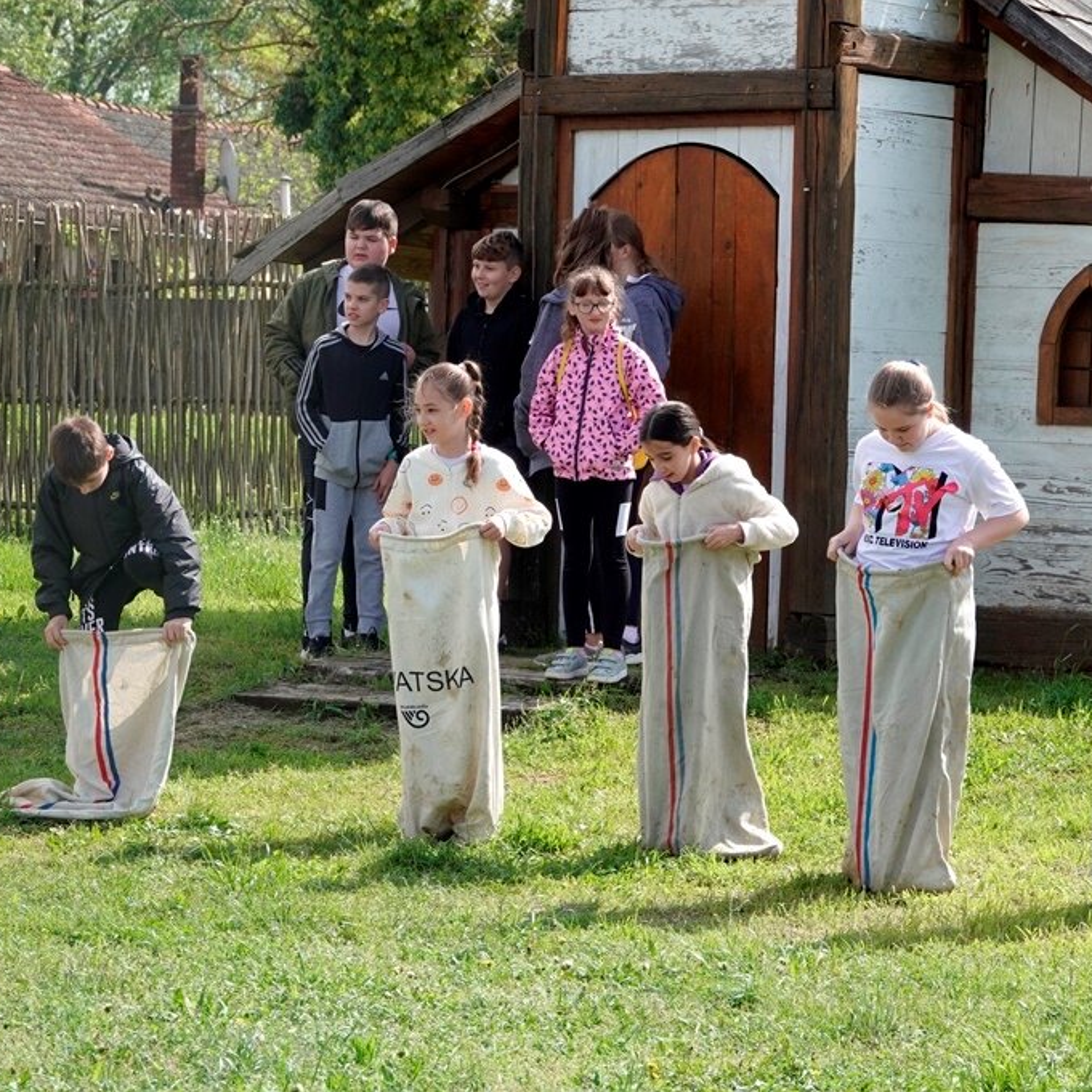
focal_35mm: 133
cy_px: 546
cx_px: 722
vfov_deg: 13.1
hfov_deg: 13.1
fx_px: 4747
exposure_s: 1/500
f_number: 4
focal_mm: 38.04
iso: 100
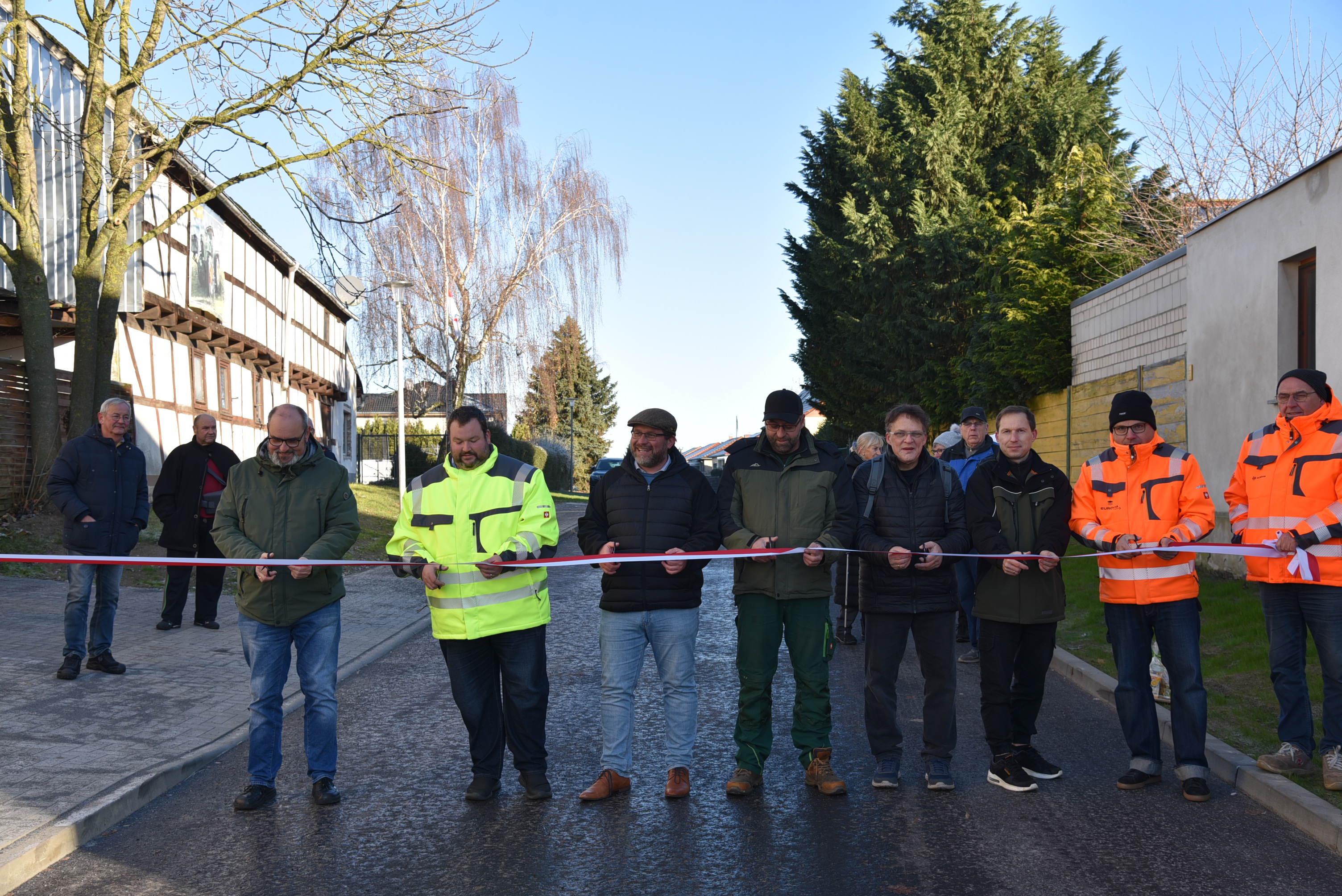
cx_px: 671
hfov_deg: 50.7
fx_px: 1417
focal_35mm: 38
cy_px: 448
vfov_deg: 35.1
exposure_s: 1/160
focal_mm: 38
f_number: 6.3
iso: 100
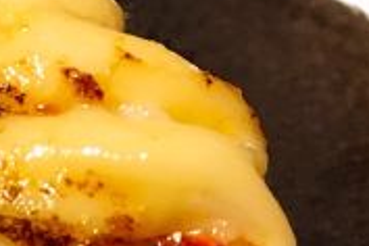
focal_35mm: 119
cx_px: -290
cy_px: 80
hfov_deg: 15.0
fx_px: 1220
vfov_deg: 11.5
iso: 200
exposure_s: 1/17
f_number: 2.2
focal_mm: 4.15
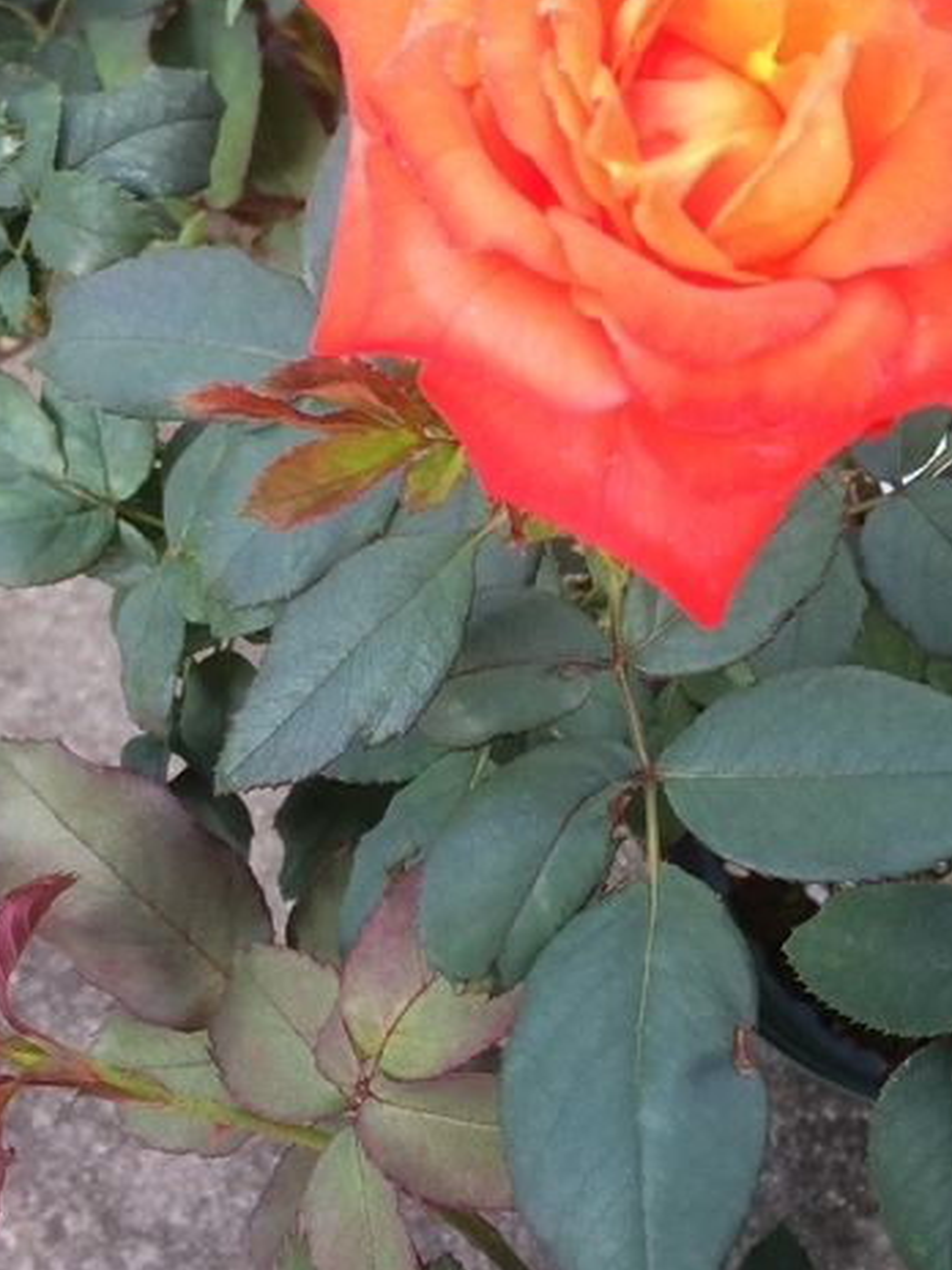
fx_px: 2347
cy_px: 534
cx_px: 777
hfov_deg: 22.6
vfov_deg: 30.2
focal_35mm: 64
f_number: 2.2
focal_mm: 4.15
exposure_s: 1/120
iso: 50
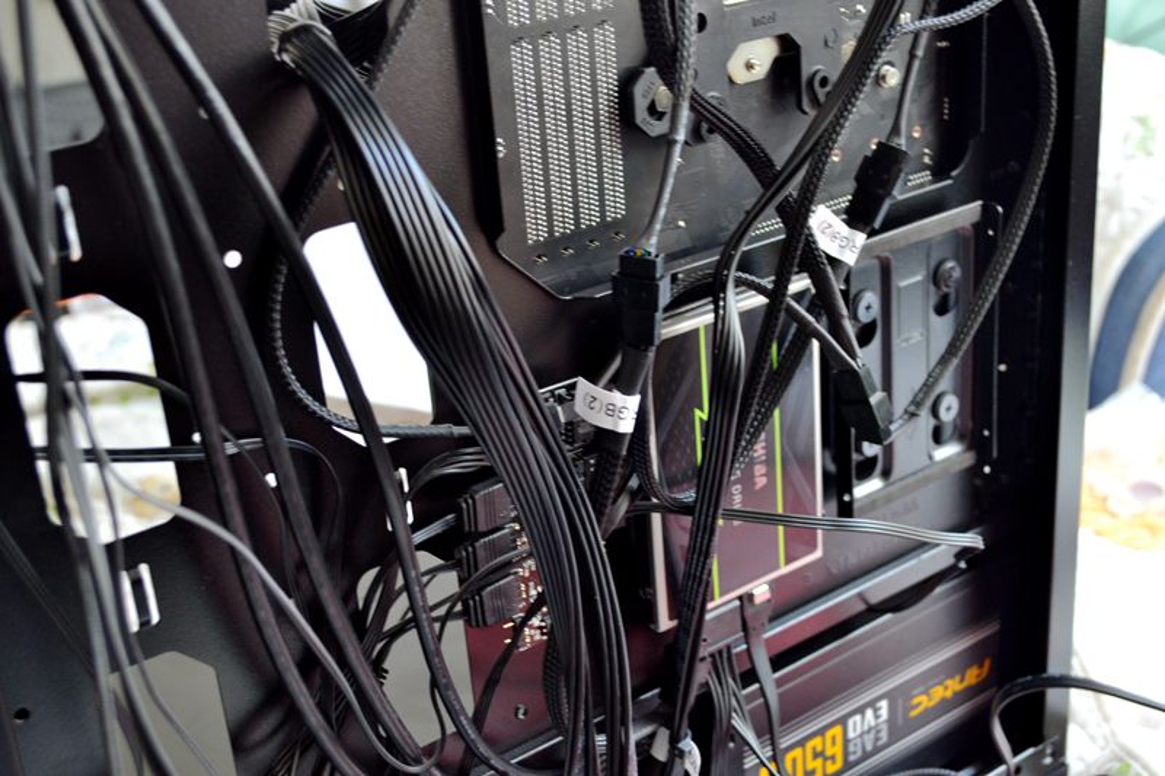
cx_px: 582
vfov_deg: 28.1
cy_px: 388
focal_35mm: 48
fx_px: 1553
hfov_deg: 41.1
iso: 400
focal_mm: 32
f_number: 4.8
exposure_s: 1/15
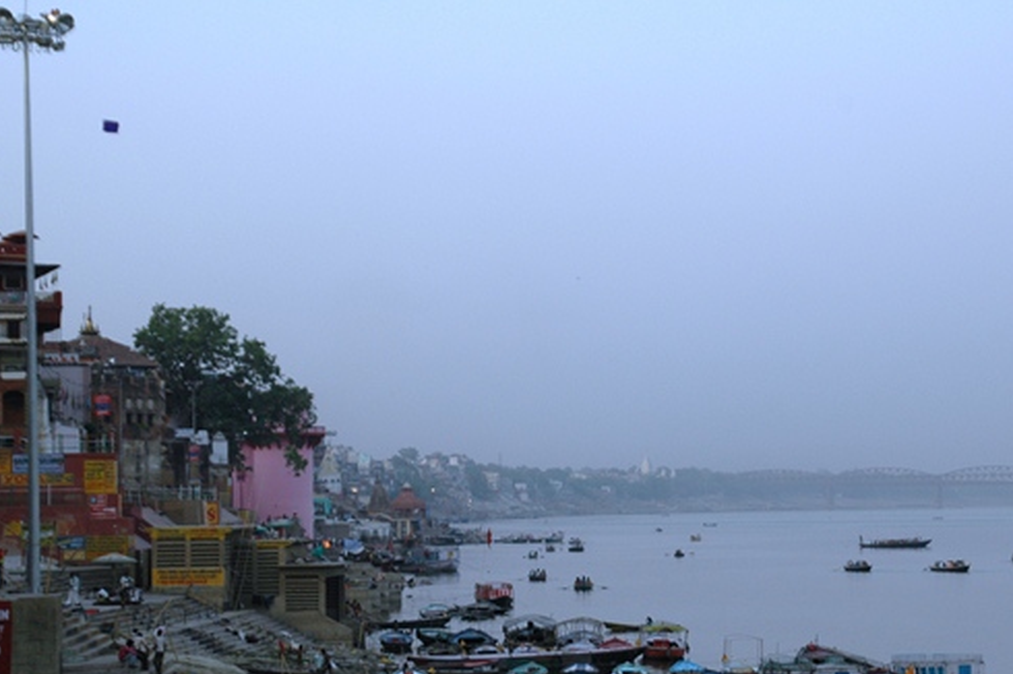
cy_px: 405
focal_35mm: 98
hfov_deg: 20.8
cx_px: 566
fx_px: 2756
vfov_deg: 13.9
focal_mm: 50
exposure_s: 1/160
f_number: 6.3
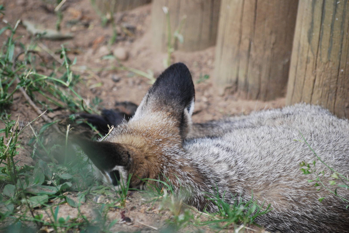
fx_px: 3203
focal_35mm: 330
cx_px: 174
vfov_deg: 4.2
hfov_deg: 6.2
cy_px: 116
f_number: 5.3
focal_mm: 220
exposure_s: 1/500
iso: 640
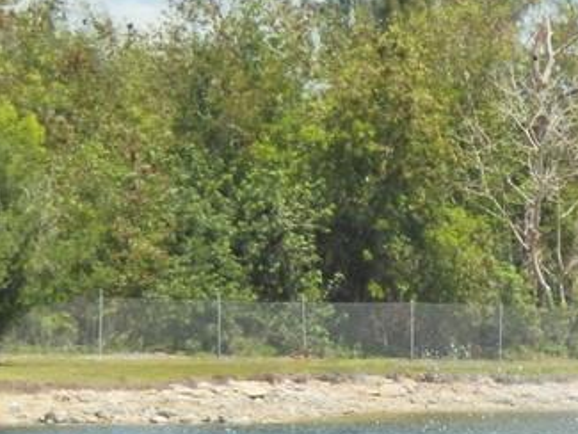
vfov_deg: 4.0
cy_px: 345
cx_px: 880
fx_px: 6164
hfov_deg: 5.3
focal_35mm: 369
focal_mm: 21
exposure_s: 1/640
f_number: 5.5
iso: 125
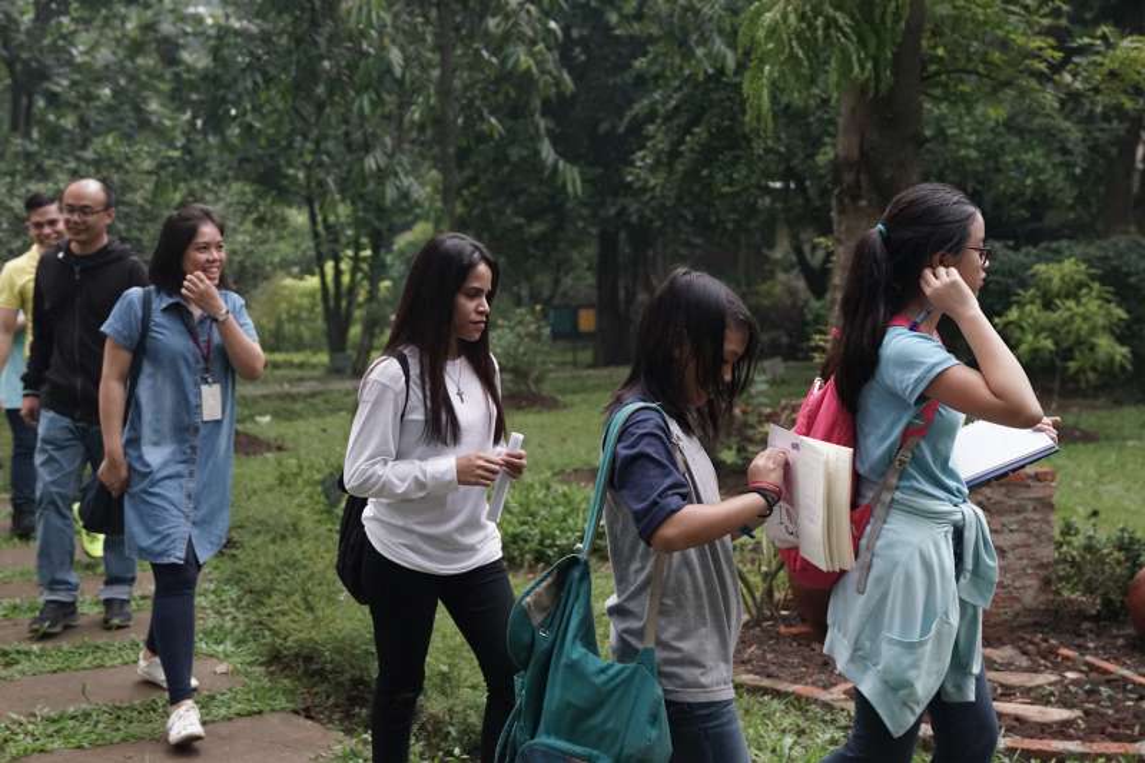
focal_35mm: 52
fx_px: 1653
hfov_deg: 38.2
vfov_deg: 26.0
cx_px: 572
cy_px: 382
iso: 3200
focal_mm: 52
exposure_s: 1/200
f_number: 4
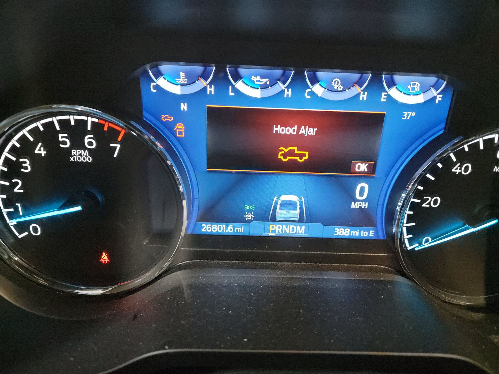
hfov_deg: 71.6
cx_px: 250
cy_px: 187
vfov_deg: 56.8
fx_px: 346
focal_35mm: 24
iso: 4284
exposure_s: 1/59
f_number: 1.8
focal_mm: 6.7
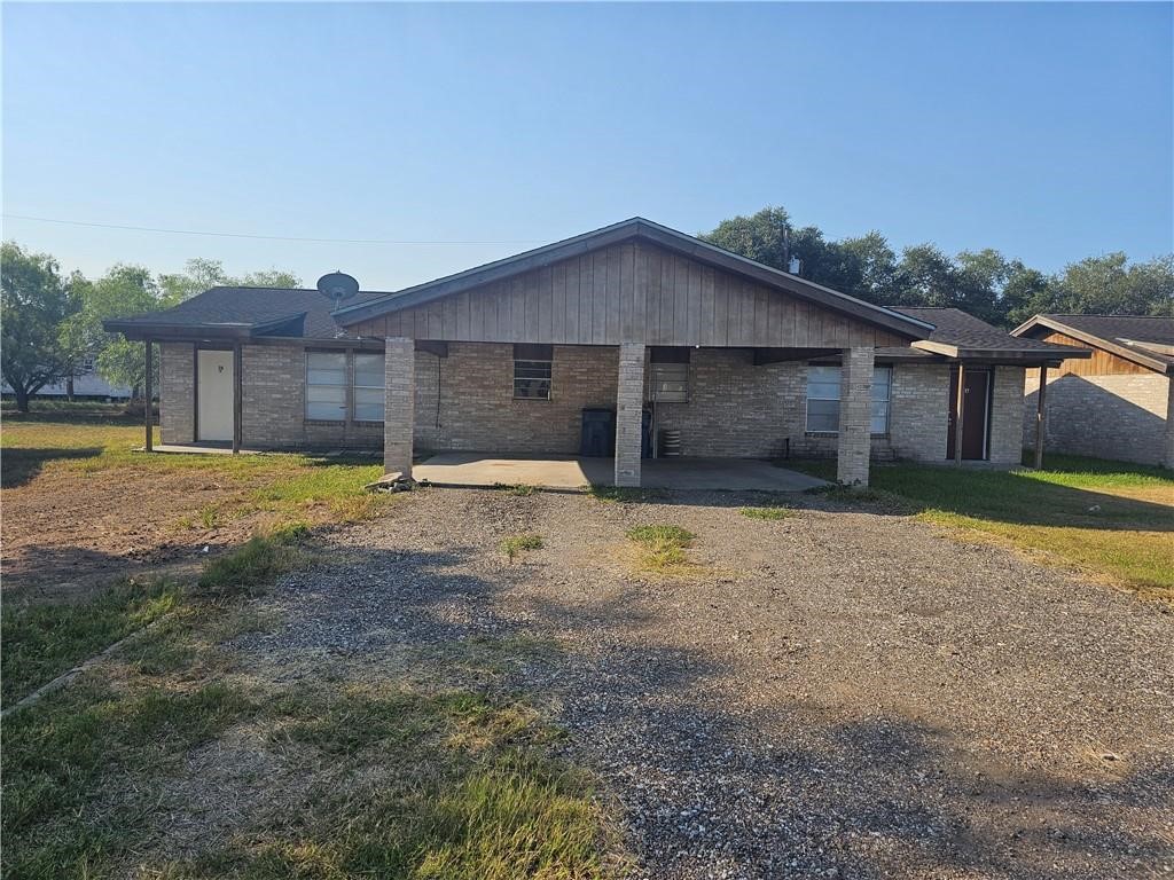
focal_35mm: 23
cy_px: 440
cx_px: 587
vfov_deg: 58.9
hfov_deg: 73.9
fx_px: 780
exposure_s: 1/1170
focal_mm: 6.3
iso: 20
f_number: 1.7
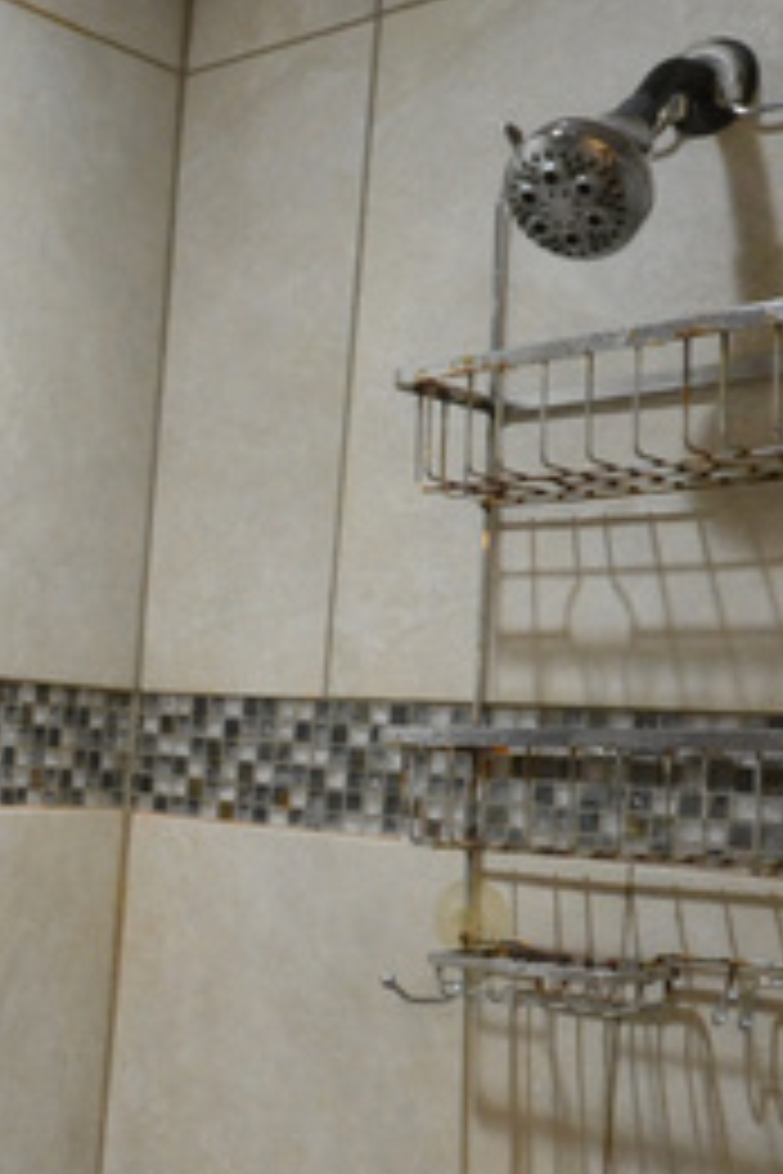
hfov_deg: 21.6
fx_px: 1875
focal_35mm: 57
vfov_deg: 34.4
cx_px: -198
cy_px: 810
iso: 1800
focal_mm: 13
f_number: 4.5
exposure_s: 1/60
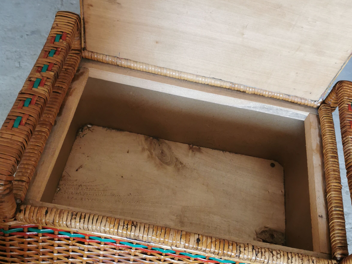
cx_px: 198
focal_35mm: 42
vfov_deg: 34.3
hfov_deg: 44.7
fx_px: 427
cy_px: 140
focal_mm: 5.56
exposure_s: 1/100
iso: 100
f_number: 1.6
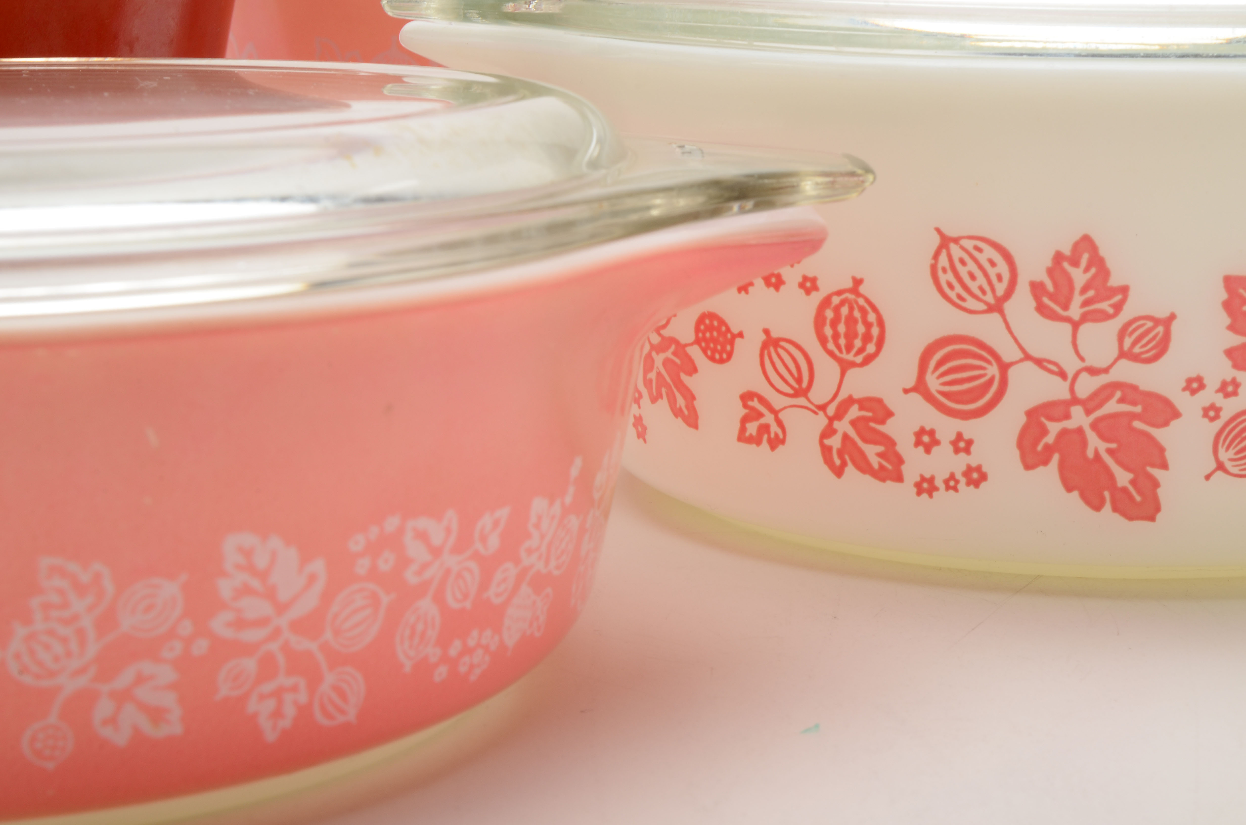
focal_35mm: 82
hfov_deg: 24.7
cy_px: 412
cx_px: 623
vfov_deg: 16.5
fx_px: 2850
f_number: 25
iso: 100
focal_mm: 55
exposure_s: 1/160
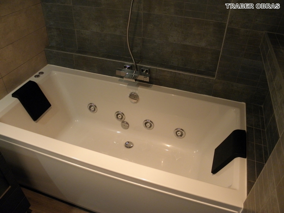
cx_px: 142
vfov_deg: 49.7
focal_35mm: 28
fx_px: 230
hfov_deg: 63.4
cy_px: 106
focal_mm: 5
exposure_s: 1/15
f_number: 3.5
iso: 200
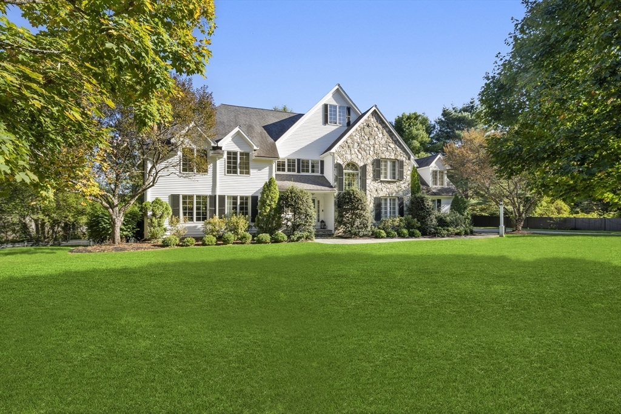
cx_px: 310
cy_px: 207
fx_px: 259
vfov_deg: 77.3
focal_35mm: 15
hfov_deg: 100.4
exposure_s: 1/250
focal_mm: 15
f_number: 9
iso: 250
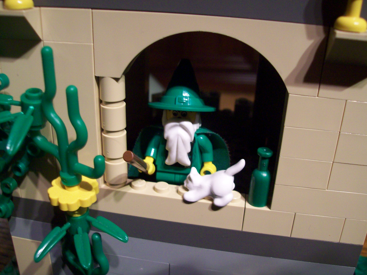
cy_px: 138
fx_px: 382
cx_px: 184
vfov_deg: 39.7
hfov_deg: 51.4
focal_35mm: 36
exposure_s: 1/8
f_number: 2.7
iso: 178
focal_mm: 6
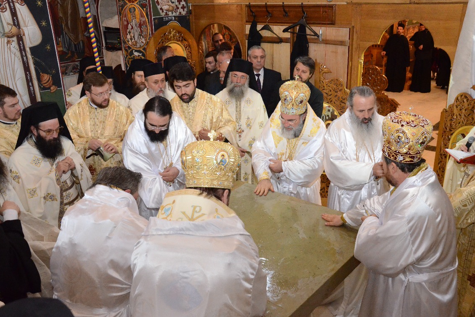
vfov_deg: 39.4
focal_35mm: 34
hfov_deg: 56.4
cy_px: 162
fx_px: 443
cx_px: 245
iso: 5000
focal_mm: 21
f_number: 5
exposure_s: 1/80
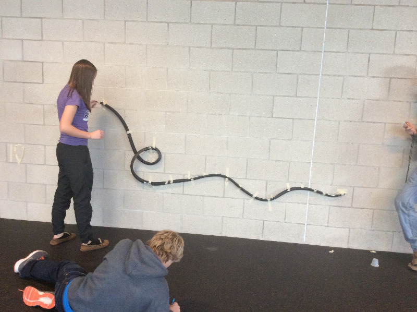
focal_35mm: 33
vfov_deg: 42.9
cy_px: 156
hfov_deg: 55.4
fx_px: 397
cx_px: 208
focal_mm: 3.3
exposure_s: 1/24
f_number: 2.4
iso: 125
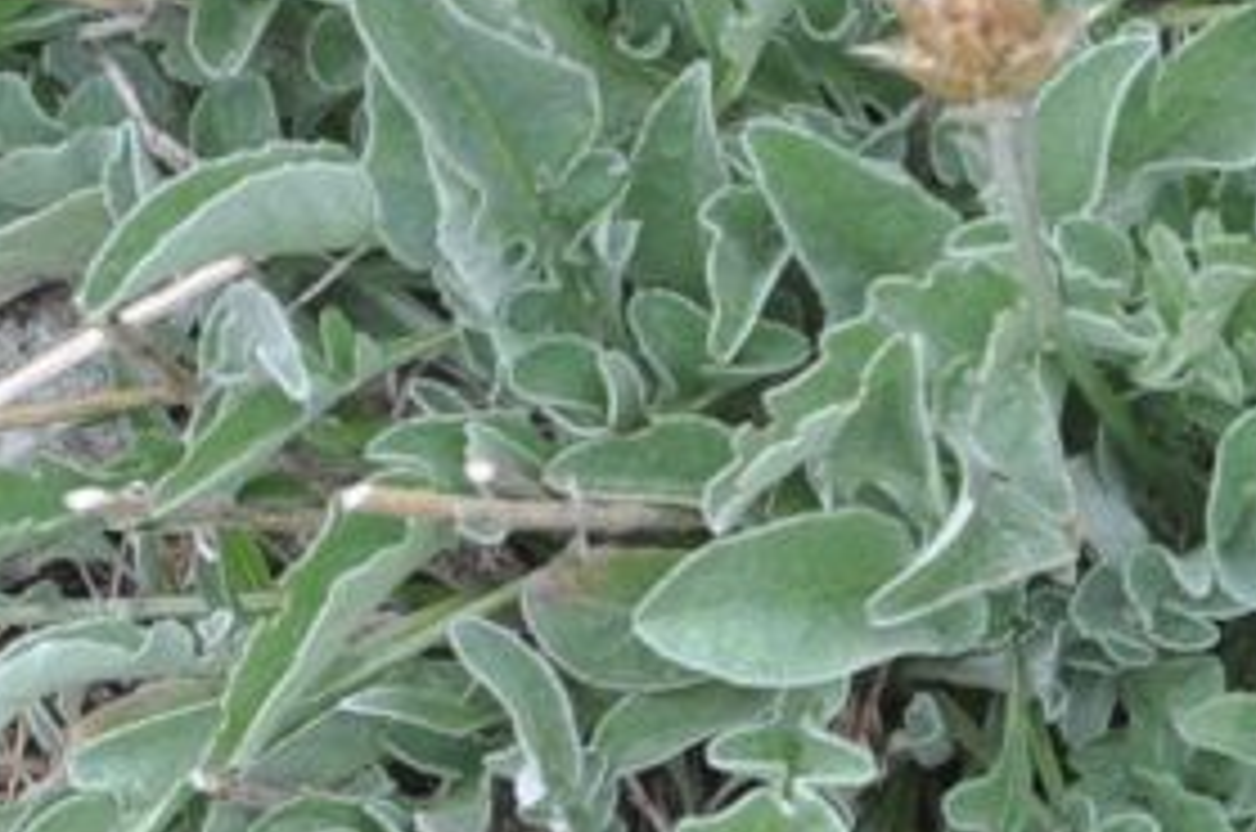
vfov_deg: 2.6
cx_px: 1157
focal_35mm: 524
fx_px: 18262
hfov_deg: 3.9
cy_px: -65
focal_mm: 75
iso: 400
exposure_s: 1/250
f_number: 8
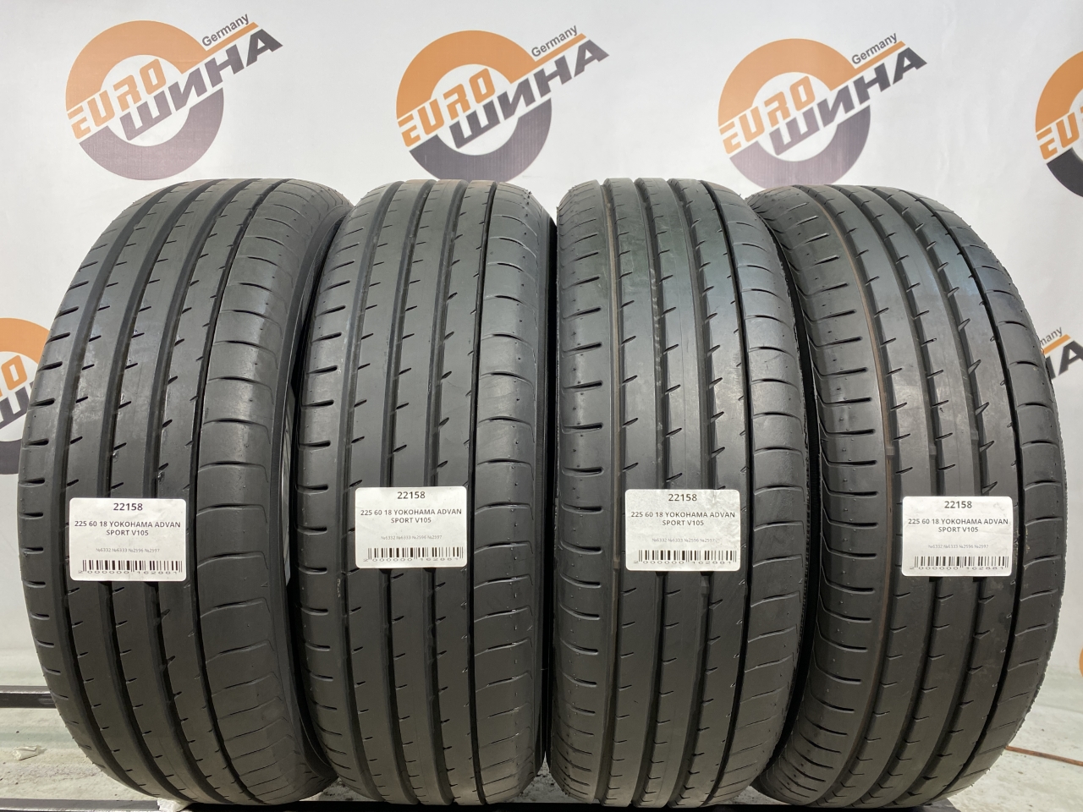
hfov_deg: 67.3
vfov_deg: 53.1
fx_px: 813
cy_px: 406
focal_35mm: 26
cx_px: 542
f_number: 1.8
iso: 80
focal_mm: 4.25
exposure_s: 1/100
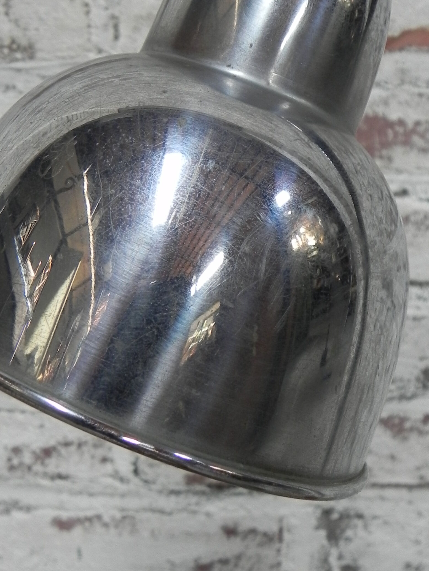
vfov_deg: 36.9
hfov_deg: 28.5
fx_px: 843
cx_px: 170
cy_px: 173
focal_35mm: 51
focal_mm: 5.2
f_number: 2.8
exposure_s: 1/46.1
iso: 160
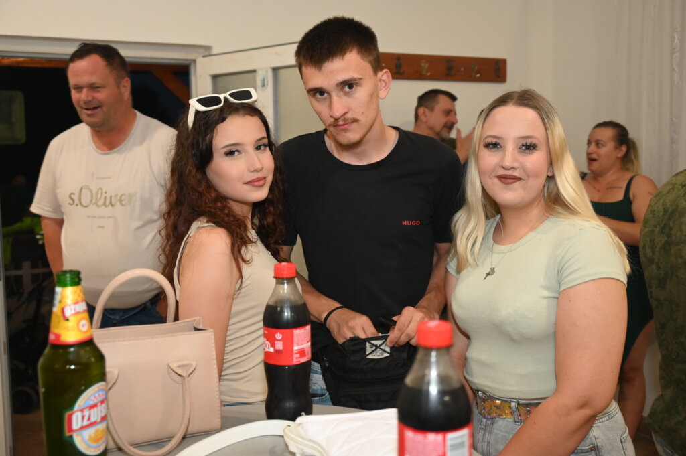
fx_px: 685
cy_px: 228
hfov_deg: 53.2
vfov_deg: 36.8
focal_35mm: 36
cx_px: 343
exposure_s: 1/60
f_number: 4.8
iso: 1800
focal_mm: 36
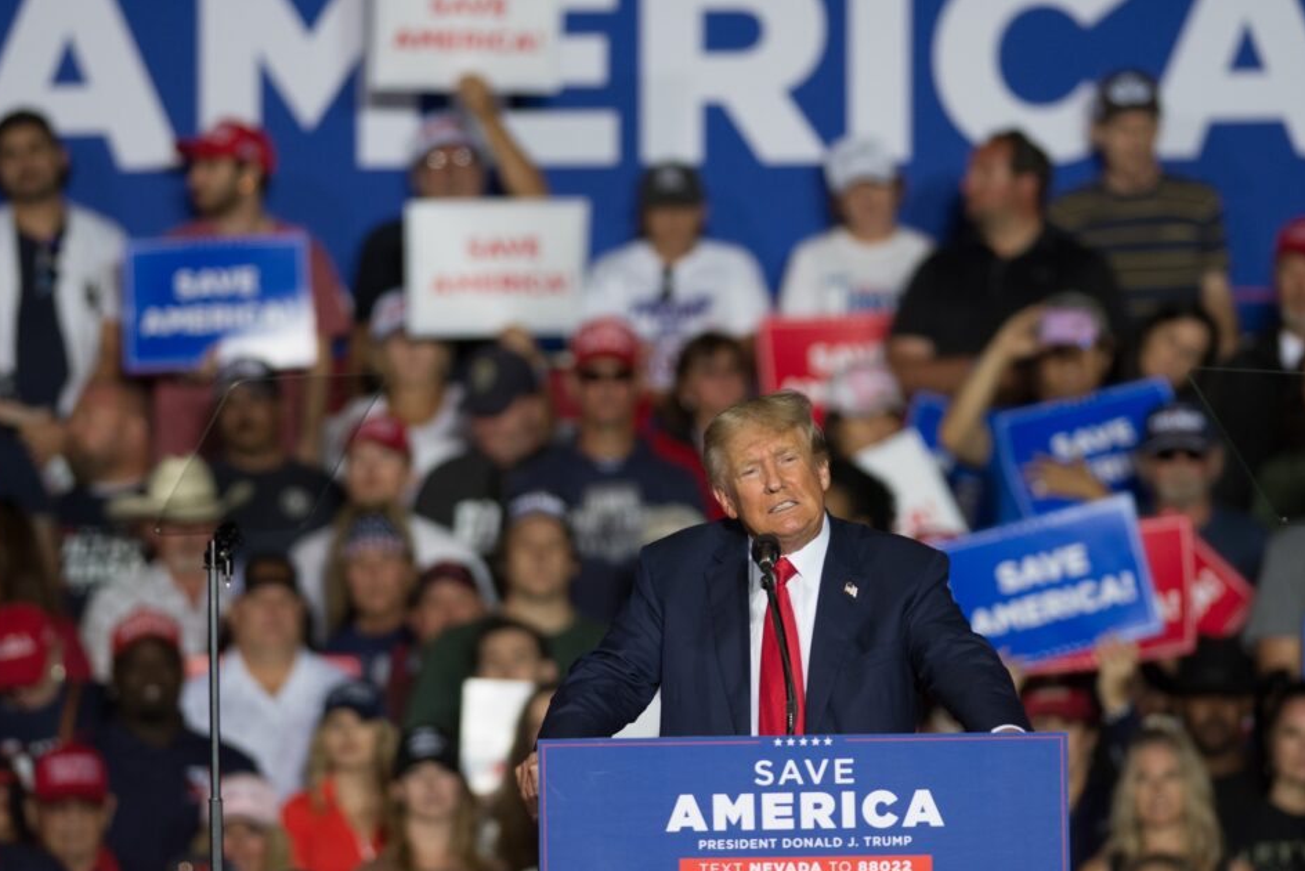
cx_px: 648
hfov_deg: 4.2
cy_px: 403
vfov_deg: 2.8
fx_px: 17694
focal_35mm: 488
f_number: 3.2
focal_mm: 300
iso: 2000
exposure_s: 1/1000
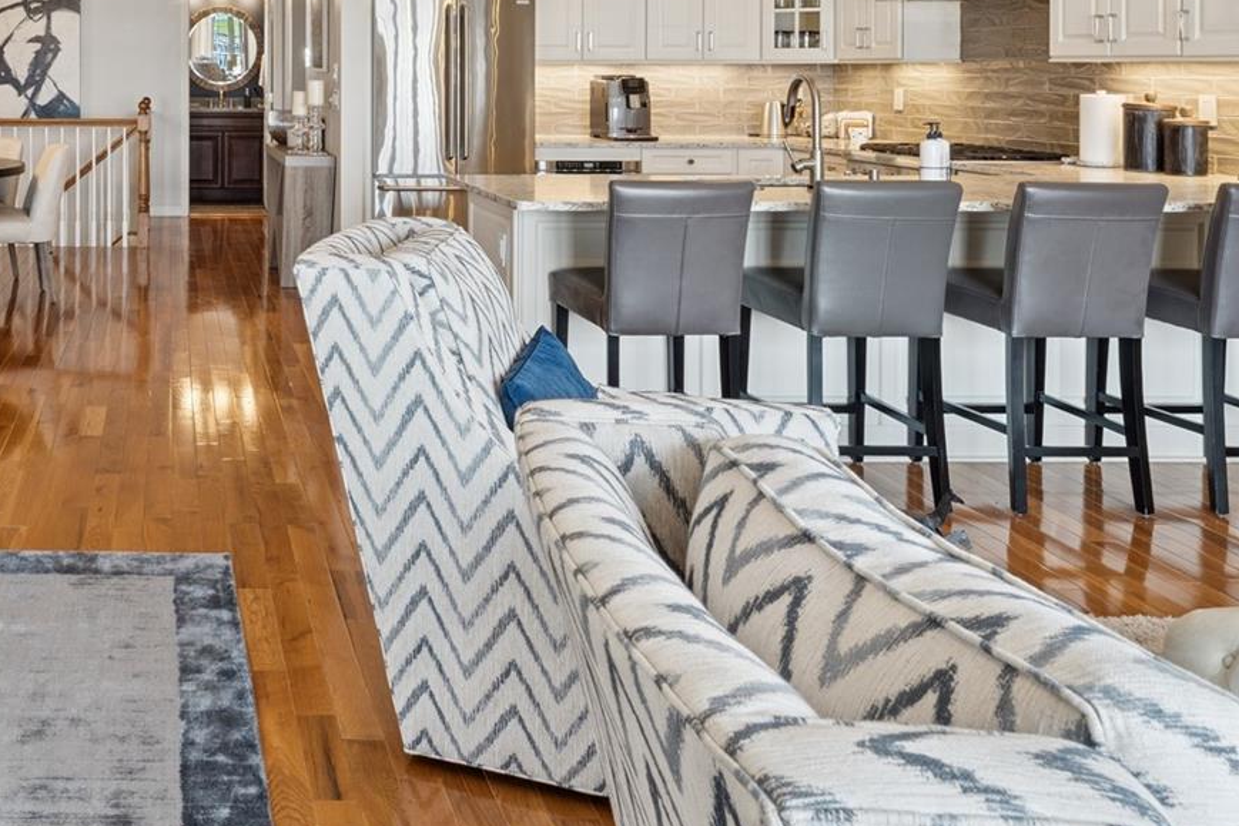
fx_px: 1208
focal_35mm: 35
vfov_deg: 35.2
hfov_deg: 49.5
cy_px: 61
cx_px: 168
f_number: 11
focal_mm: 14.9
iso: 100
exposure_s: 1/4
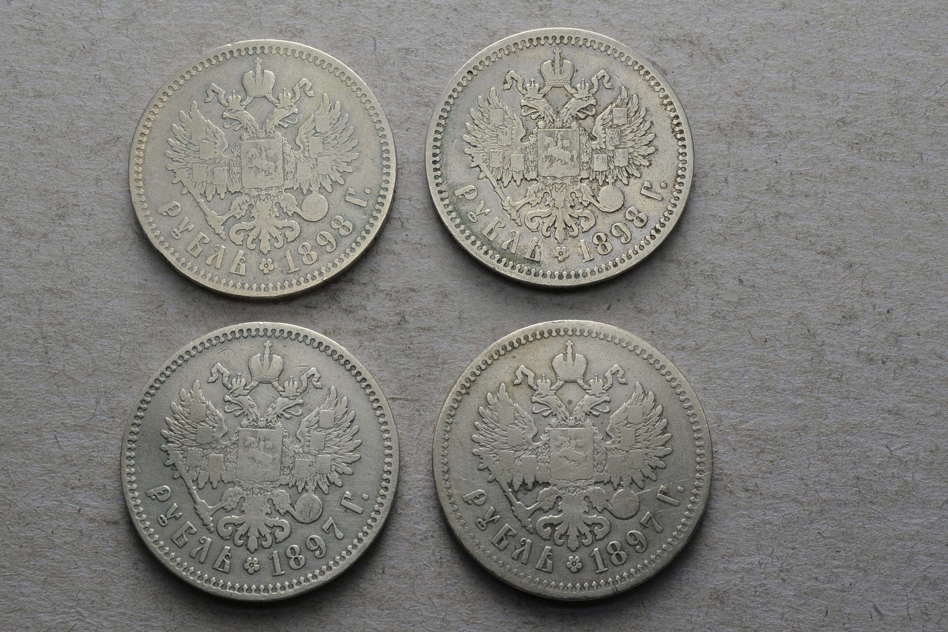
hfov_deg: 34.5
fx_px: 1527
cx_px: 465
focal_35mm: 58
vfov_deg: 23.4
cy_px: 315
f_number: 14
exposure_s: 1/250
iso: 400
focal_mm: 38
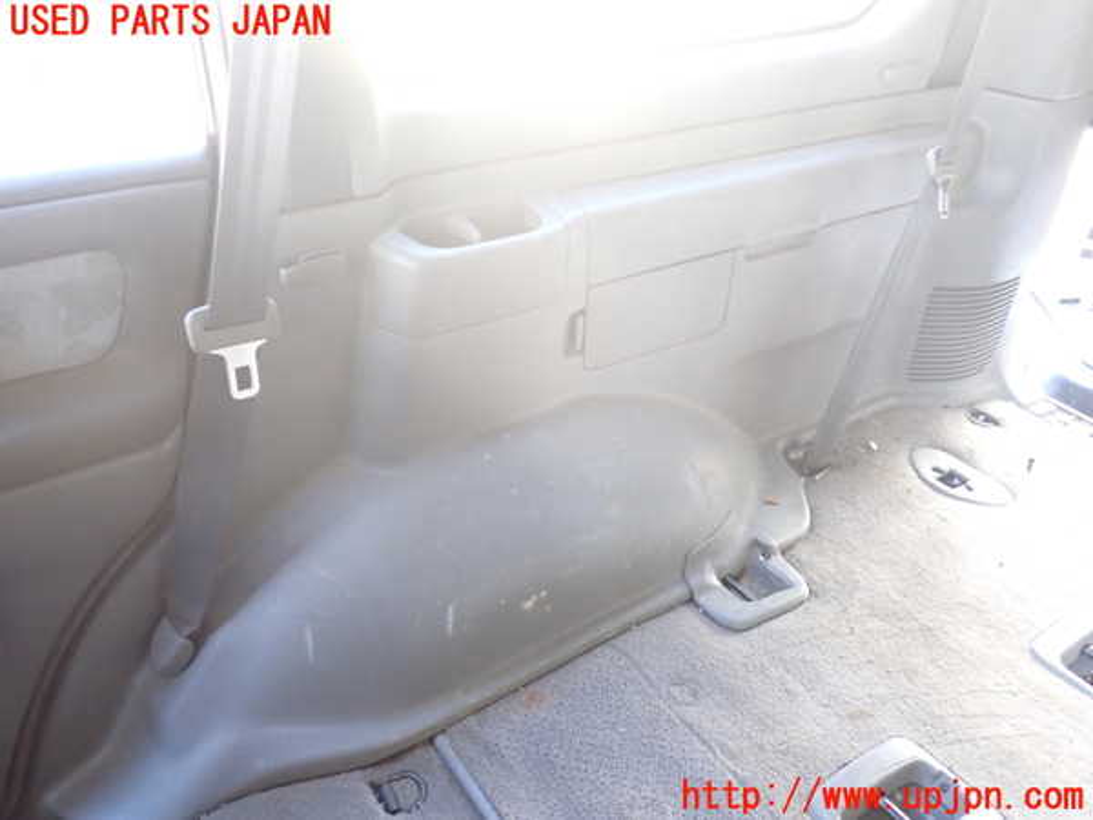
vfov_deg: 46.8
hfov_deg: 60.0
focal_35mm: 30
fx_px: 947
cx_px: 546
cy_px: 410
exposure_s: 1/25
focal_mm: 5.4
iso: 800
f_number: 2.3
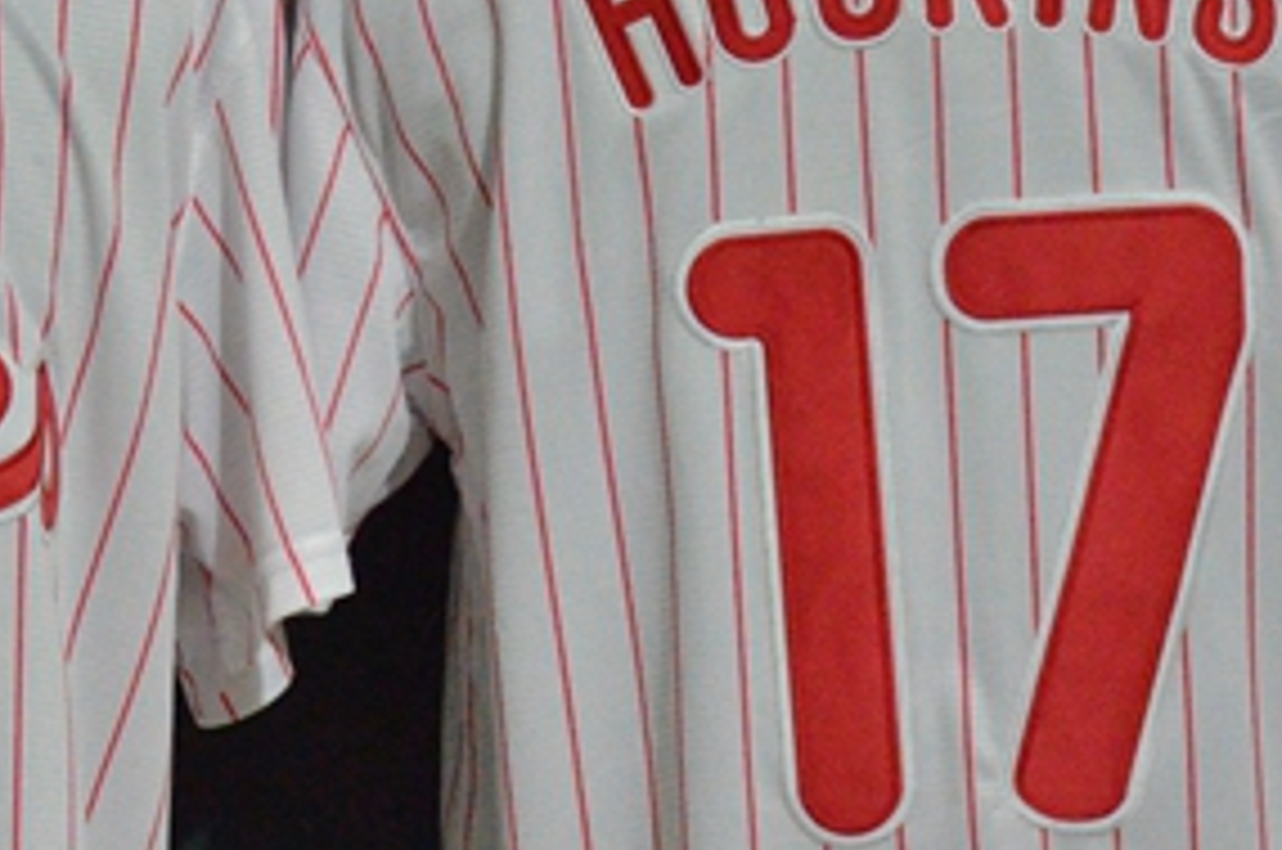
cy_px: 477
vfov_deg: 5.4
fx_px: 8994
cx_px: 229
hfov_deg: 8.1
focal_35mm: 253
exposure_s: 1/80
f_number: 5
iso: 4000
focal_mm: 60
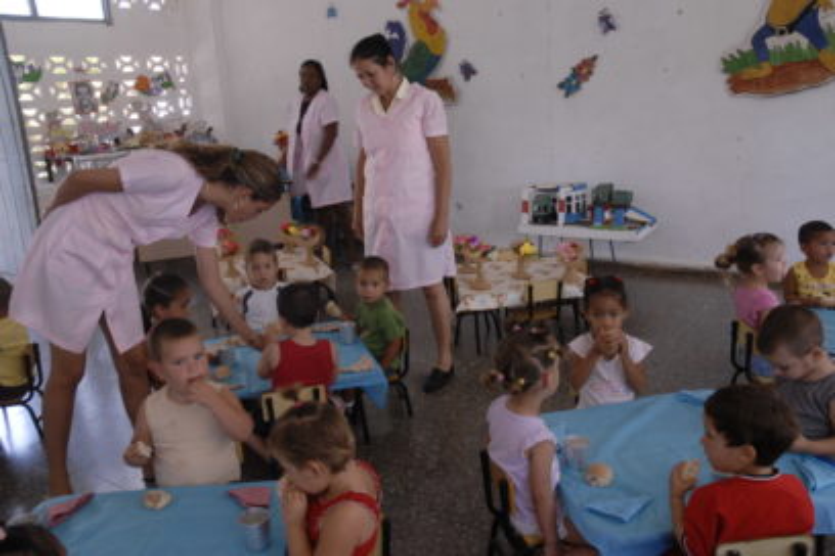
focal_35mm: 33
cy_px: 278
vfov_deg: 40.0
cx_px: 418
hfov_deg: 57.2
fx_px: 765
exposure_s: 1/30
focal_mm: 22
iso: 280
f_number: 5.6
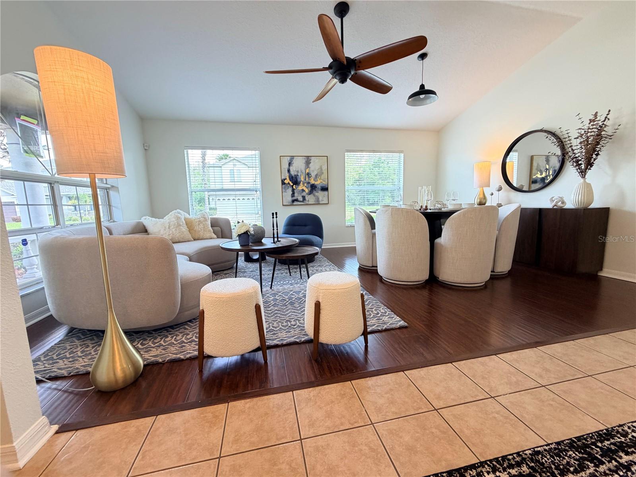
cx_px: 318
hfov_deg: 102.1
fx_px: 257
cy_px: 238
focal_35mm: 14
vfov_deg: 85.7
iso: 200
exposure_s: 1/60
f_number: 2.2
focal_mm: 2.22
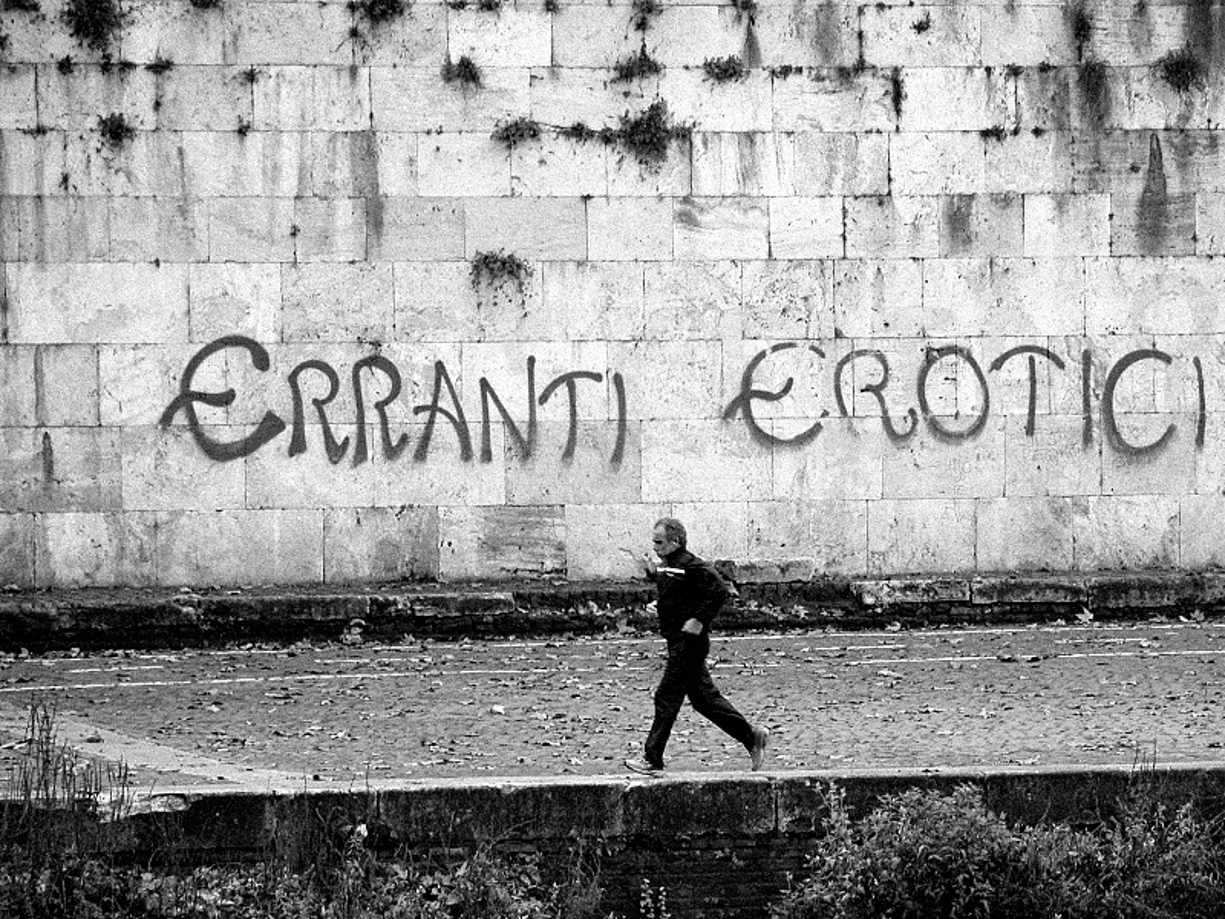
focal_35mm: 280
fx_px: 9909
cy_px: 460
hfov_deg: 7.1
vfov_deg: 5.3
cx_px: 612
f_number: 4.2
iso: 100
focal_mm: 71.2
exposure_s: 1/144
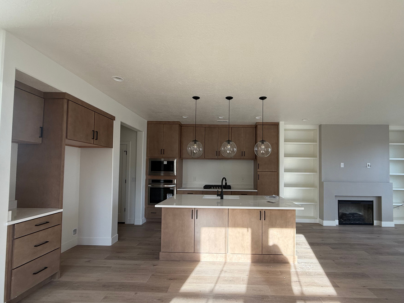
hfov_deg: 94.2
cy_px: 164
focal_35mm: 16
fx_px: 187
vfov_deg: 78.0
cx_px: 221
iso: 64
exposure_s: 1/127
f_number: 2.2
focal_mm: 2.22
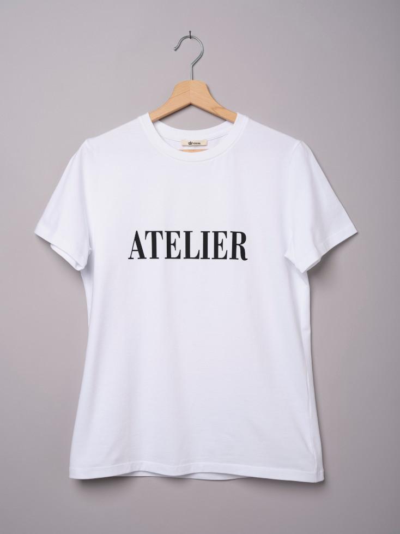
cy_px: 267
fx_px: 771
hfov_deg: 29.1
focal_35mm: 50
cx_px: 200
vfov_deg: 38.2
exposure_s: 1/125
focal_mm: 63
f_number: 8
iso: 100
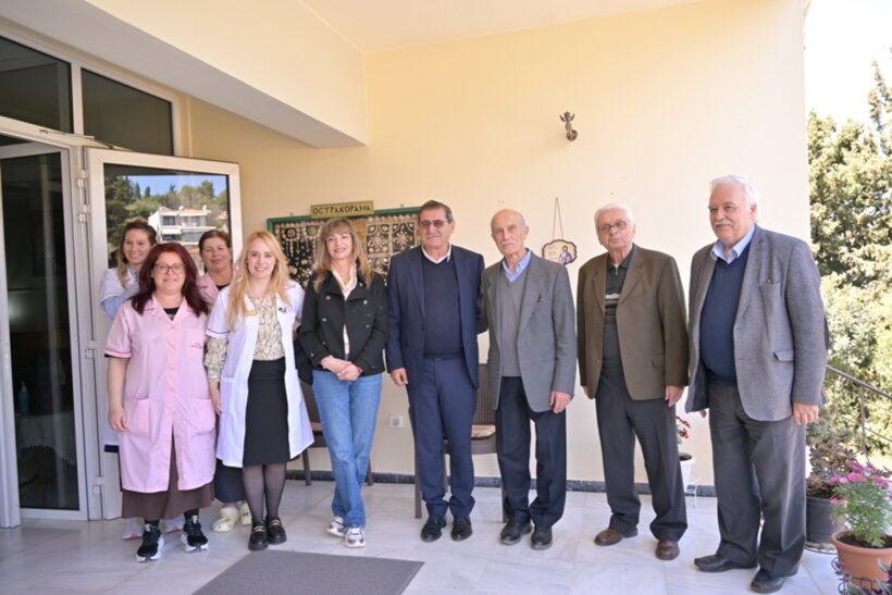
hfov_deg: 64.5
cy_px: 298
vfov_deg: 45.7
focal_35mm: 28
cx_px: 446
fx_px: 706
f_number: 5
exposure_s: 1/160
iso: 400
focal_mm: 28.5
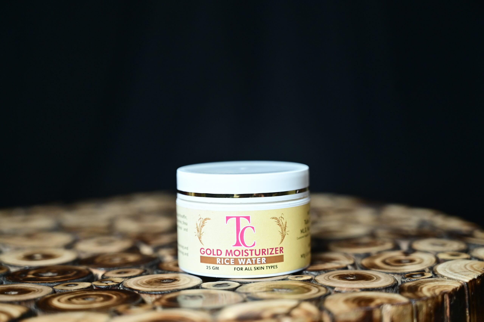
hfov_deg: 32.4
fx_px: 833
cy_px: 161
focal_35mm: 62
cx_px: 242
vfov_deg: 21.9
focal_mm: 62
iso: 640
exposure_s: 1/160
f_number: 4
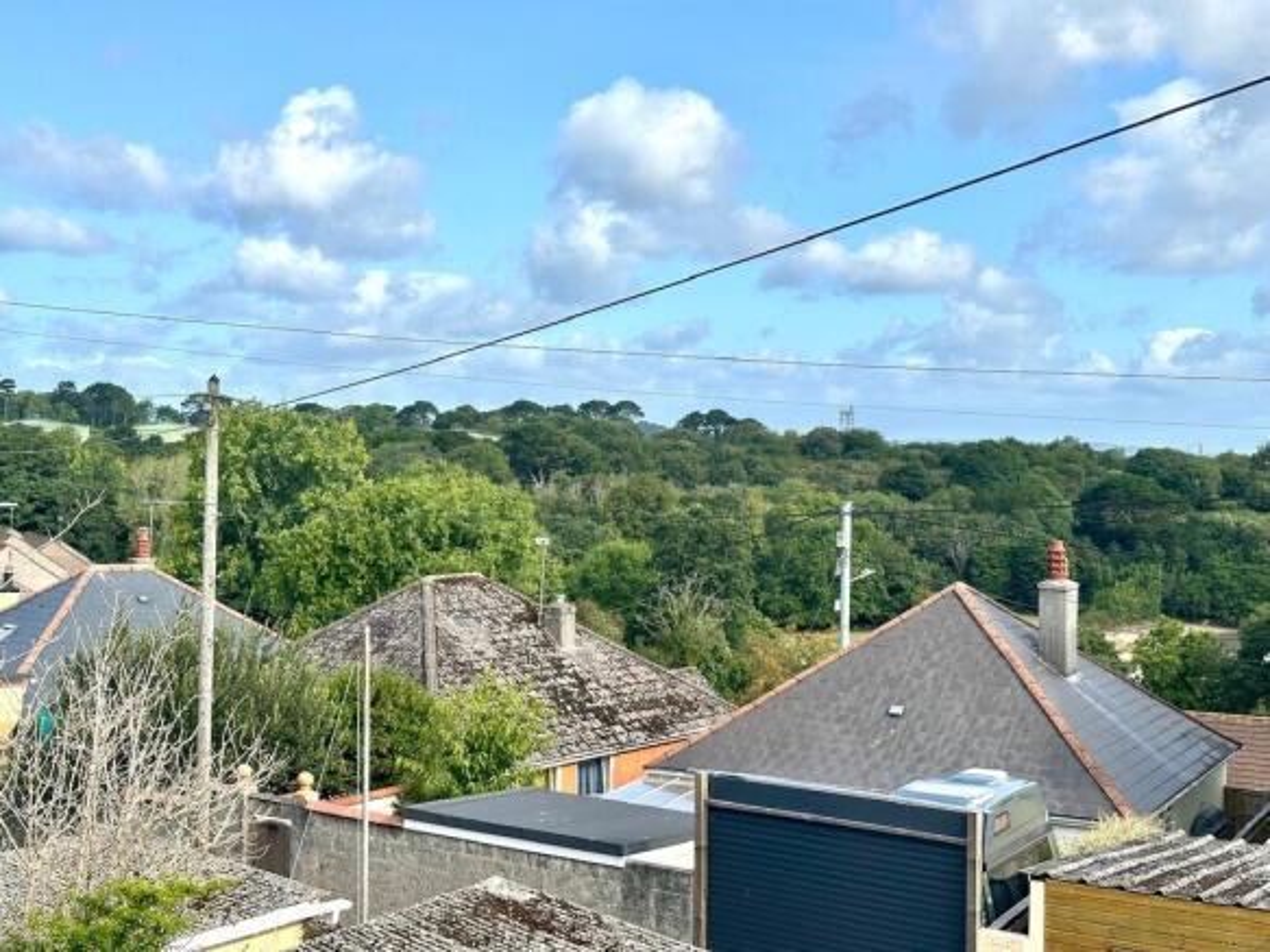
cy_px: 476
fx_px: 1761
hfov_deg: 39.7
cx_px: 635
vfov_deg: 30.3
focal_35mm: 48
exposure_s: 1/3472
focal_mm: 6.86
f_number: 1.78
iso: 64
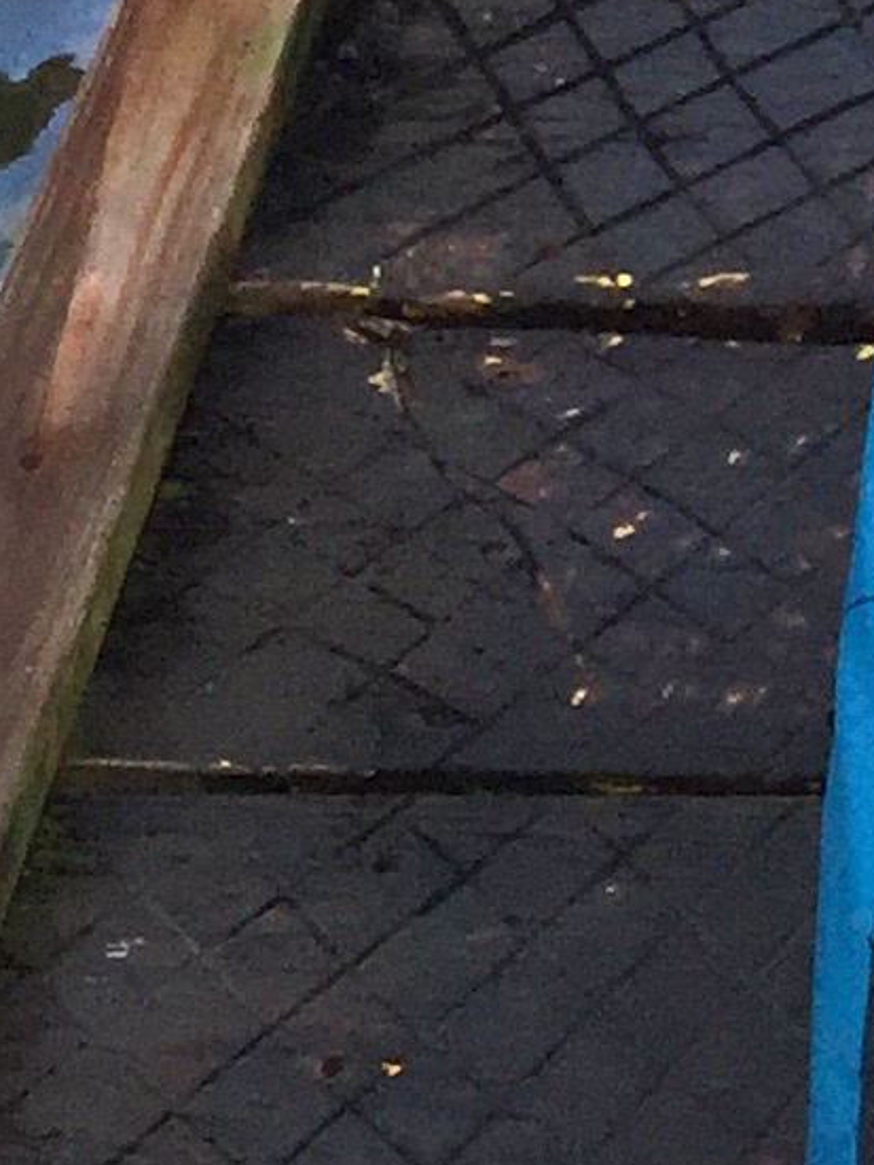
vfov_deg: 10.5
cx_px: 1769
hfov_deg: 8.2
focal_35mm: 172
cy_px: -1229
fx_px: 5786
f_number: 2.2
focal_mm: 4.15
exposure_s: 1/488
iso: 32
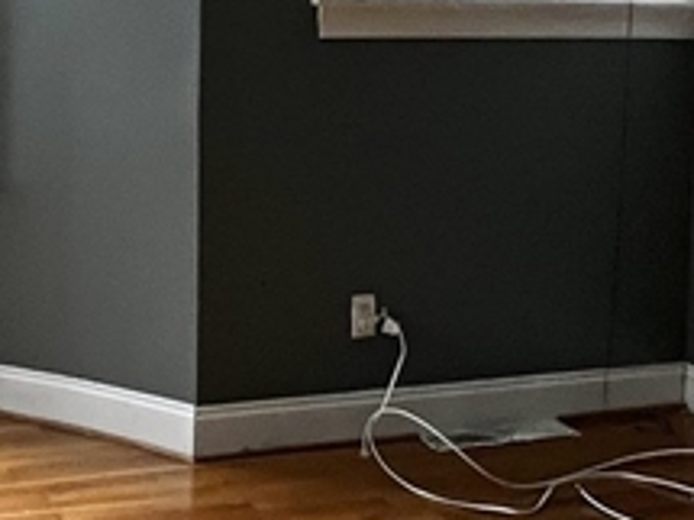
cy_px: 58
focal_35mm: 62
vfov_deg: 23.1
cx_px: 126
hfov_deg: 30.4
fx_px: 1242
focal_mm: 1.57
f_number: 1.8
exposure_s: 1/60
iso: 250
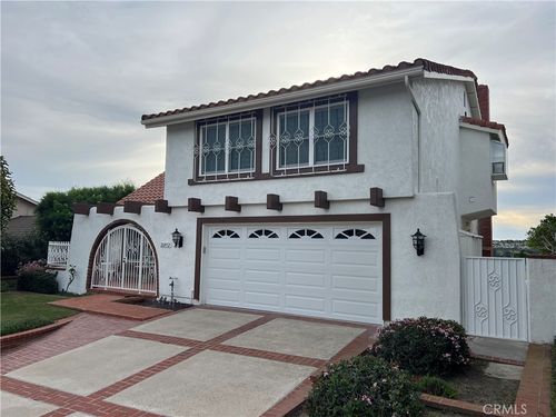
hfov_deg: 67.3
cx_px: 278
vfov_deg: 53.1
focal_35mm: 26
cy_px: 208
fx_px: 418
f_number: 1.5
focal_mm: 5.7
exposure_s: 1/3356
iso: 50
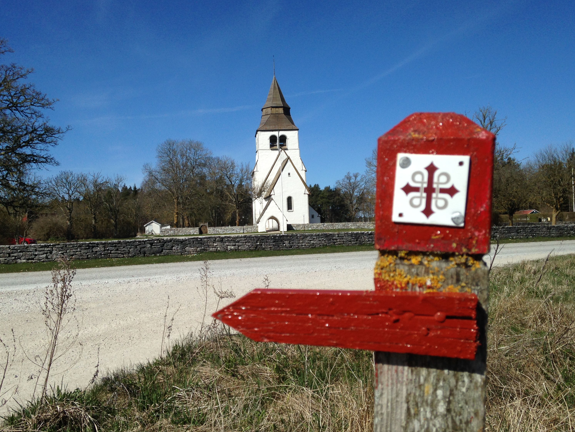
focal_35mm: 36
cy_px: 218
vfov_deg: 39.7
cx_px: 271
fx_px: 598
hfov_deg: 51.3
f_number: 2.4
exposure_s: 1/2710
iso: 50
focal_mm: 4.12
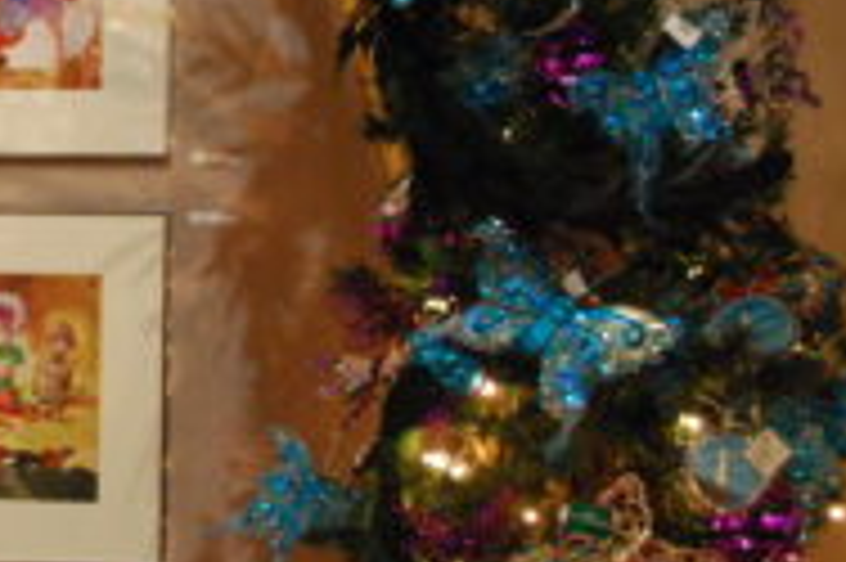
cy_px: 173
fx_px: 1690
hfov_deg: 25.8
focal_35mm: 72
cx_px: -108
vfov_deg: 18.8
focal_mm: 20
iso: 1600
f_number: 3.8
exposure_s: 1/30
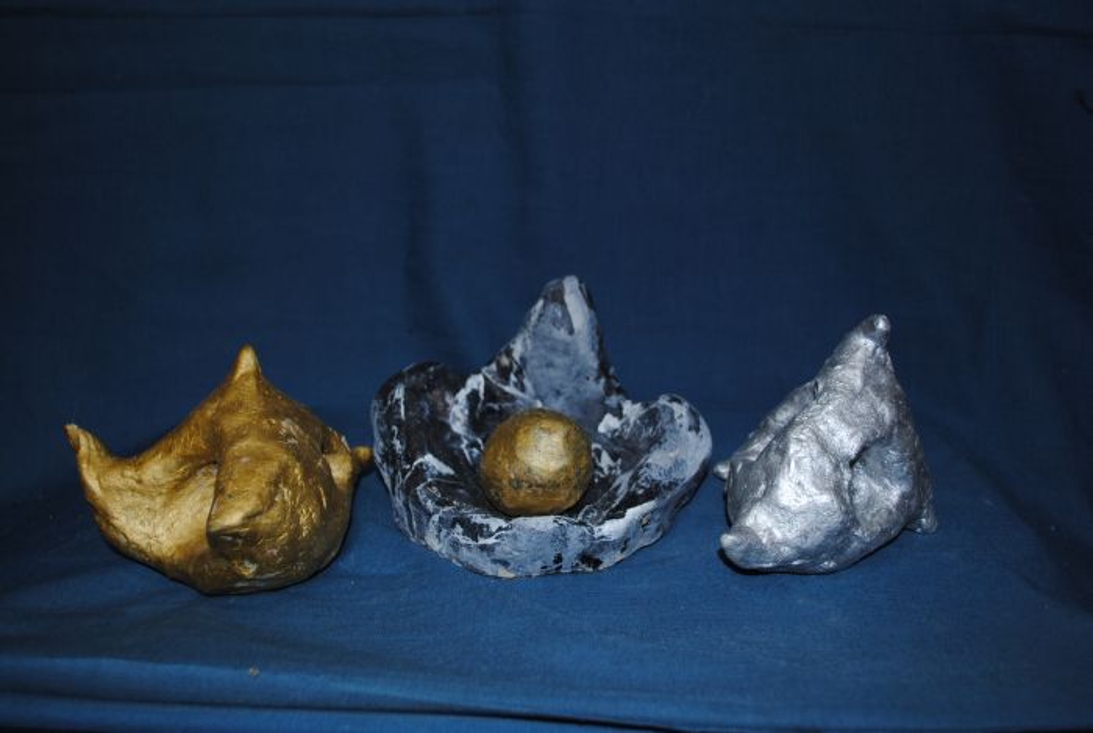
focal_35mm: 33
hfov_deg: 57.2
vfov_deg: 40.1
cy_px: 366
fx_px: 1003
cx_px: 546
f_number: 4
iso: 200
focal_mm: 22
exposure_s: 1/60
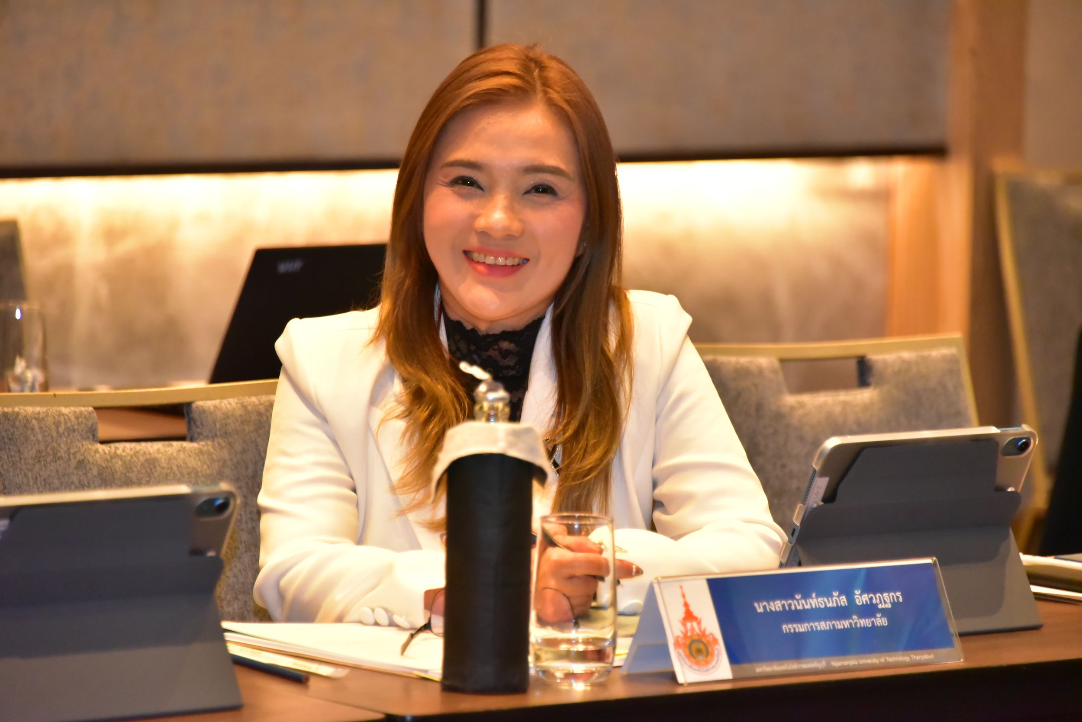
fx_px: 7517
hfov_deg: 8.2
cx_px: 541
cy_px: 361
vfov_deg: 5.5
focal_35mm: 250
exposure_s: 1/200
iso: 10000
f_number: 5.6
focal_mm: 250
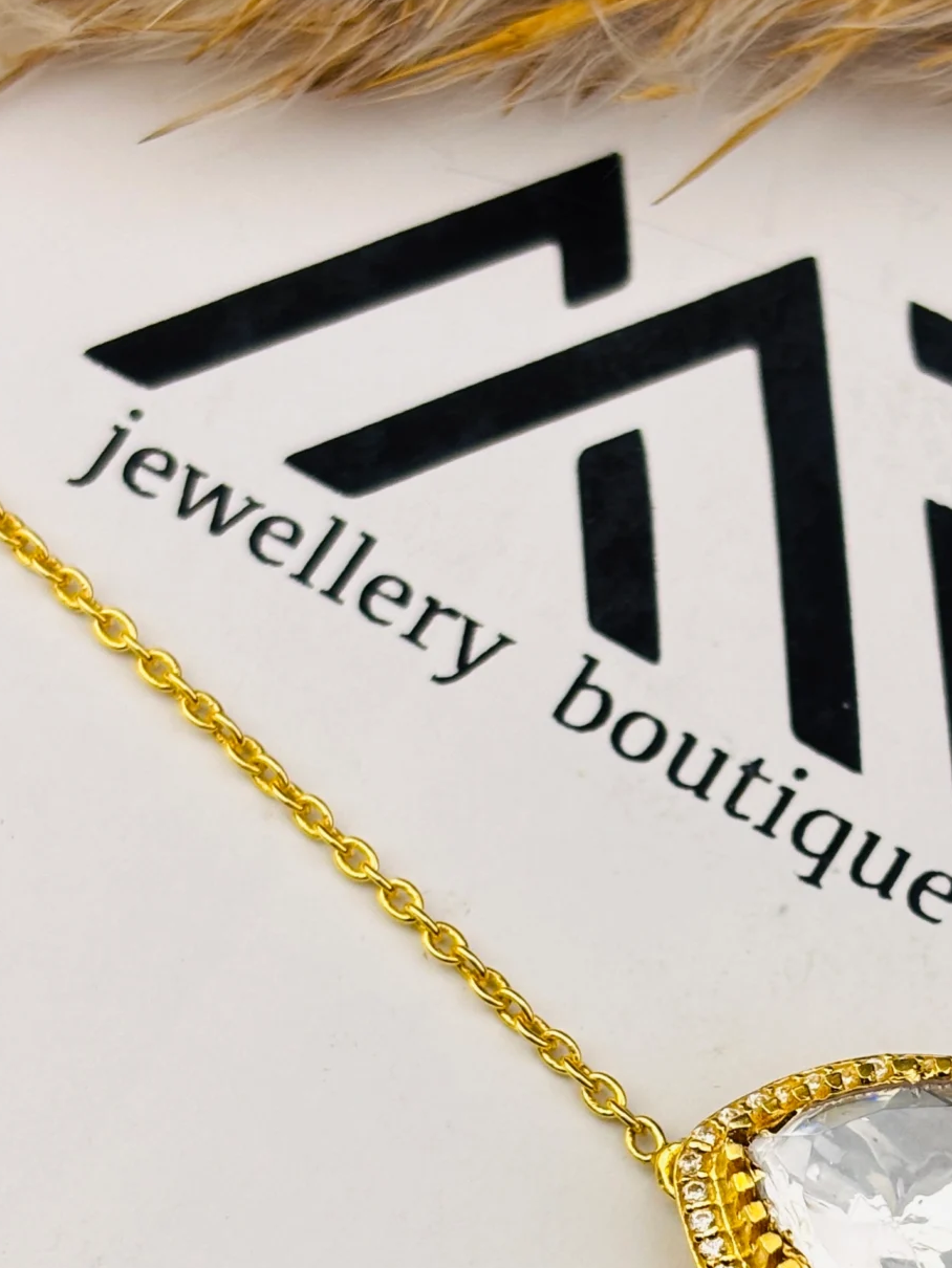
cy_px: 1028
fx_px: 4032
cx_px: 757
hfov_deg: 13.4
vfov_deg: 17.7
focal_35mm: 110
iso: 40
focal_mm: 5.96
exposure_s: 1/2193
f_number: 1.6
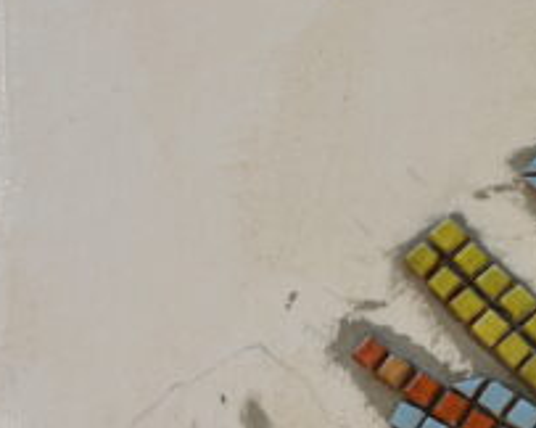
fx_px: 5911
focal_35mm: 373
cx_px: 850
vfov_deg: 4.1
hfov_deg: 5.1
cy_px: 659
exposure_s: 1/250
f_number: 8
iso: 200
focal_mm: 70
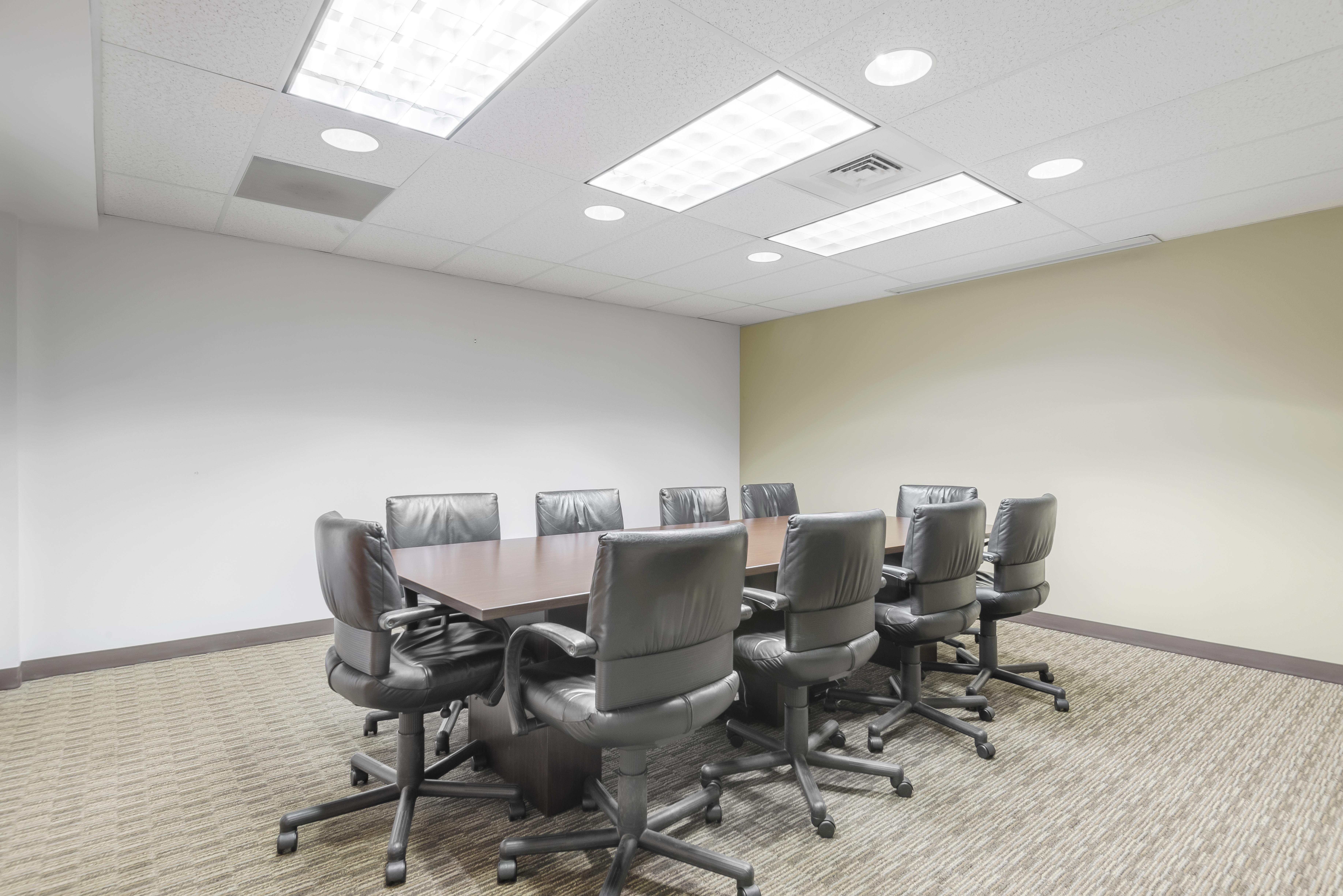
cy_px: 448
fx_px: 672
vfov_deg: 67.4
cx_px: 672
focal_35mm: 18
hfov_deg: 90.0
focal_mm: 18
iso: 200
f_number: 11
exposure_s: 1/15
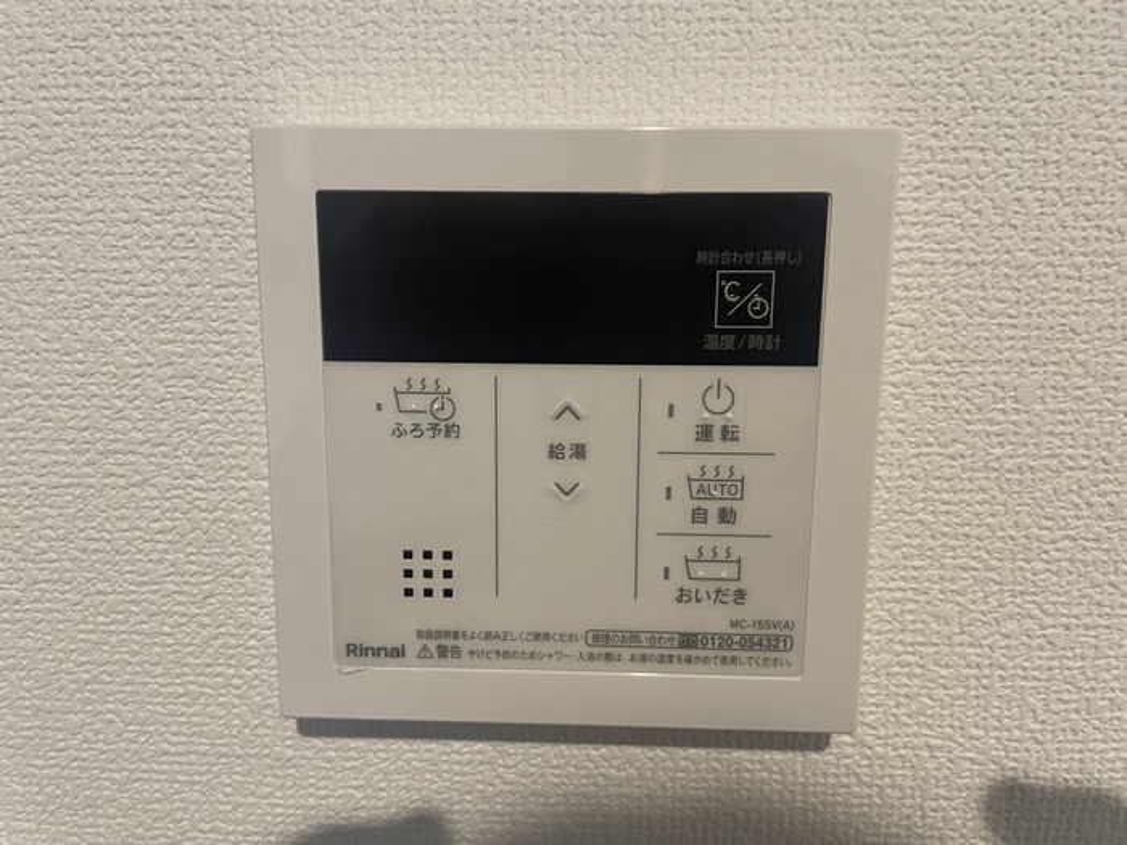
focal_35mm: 26
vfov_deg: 53.1
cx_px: 564
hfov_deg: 67.3
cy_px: 422
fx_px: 846
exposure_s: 1/60
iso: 200
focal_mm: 4.2
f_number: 1.6
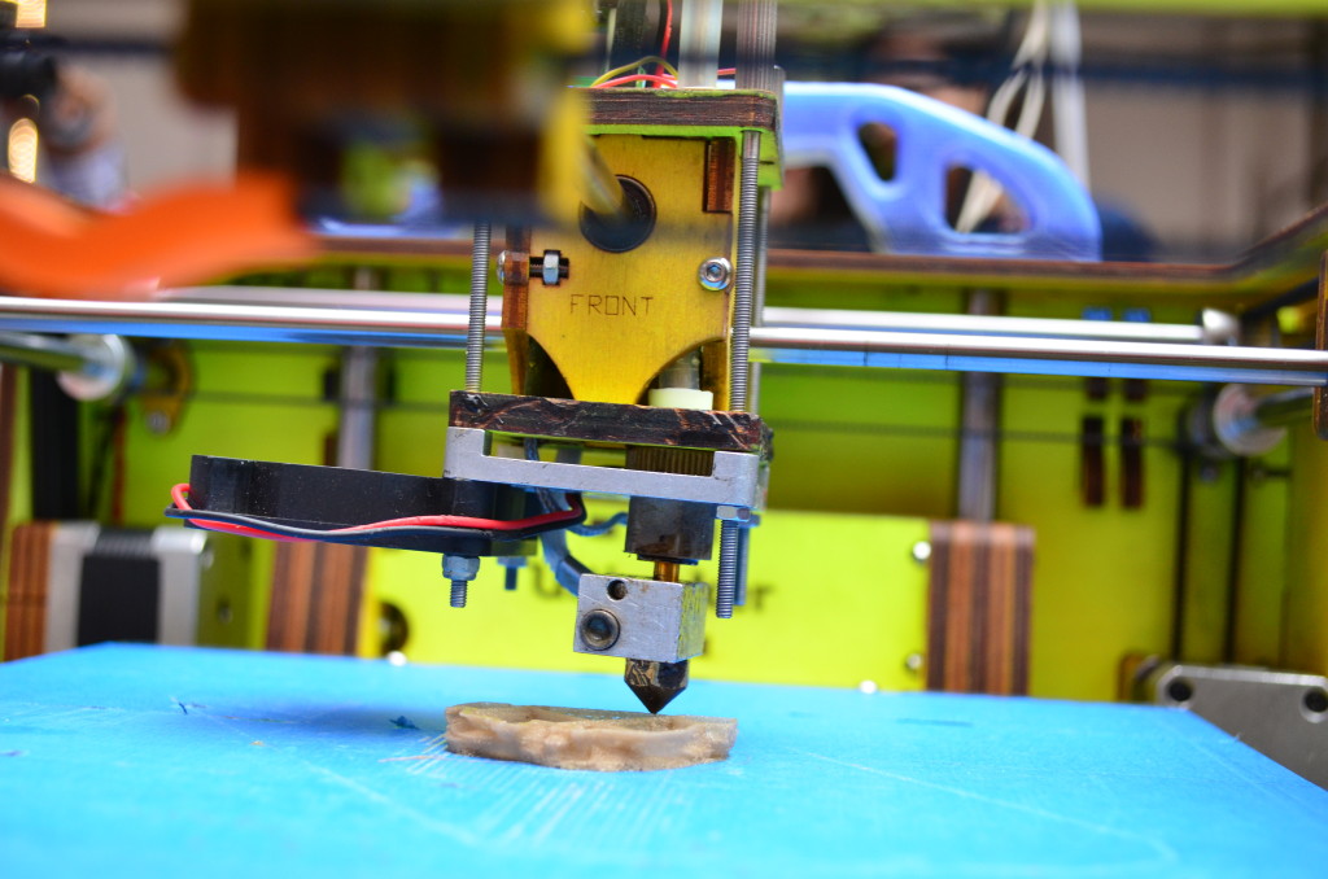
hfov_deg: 41.2
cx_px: 664
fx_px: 1767
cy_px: 440
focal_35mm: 48
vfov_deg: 27.9
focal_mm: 32
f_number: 5
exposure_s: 1/125
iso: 640
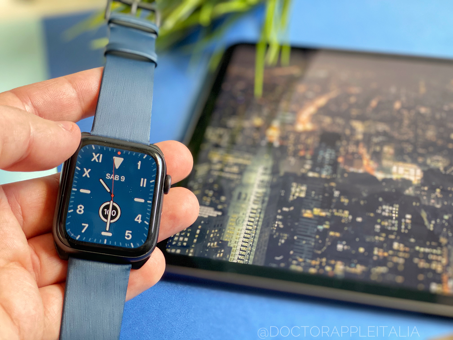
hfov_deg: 36.8
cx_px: 226
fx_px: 680
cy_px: 170
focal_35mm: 52
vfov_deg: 28.0
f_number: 2
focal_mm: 6
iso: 160
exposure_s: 1/122
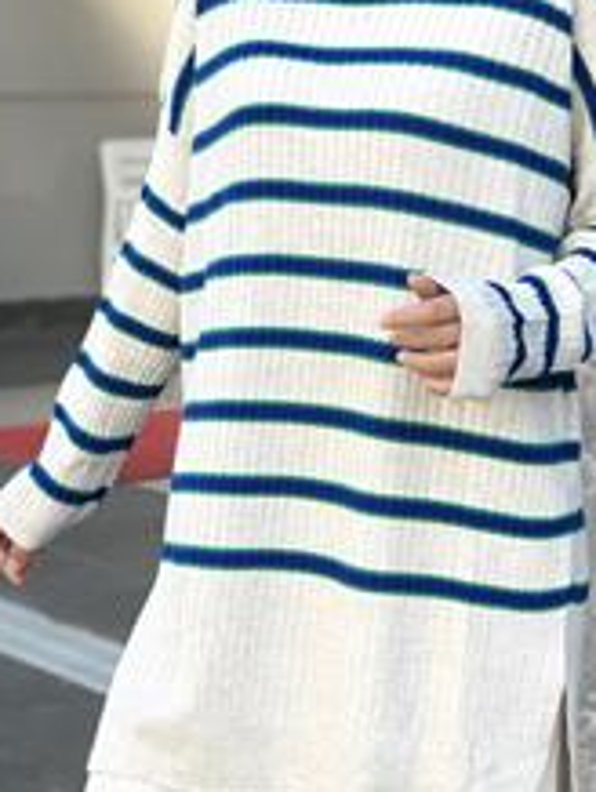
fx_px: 2474
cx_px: 356
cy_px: 213
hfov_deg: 13.7
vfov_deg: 18.1
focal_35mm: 108
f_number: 2.8
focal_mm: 6.6
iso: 20
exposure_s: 1/120
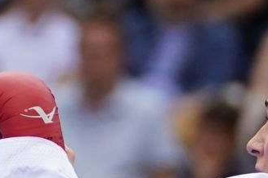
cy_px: 310
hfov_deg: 1.6
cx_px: -161
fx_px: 9437
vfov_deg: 1.1
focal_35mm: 1269
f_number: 2.8
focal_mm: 154
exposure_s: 1/1000
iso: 1600
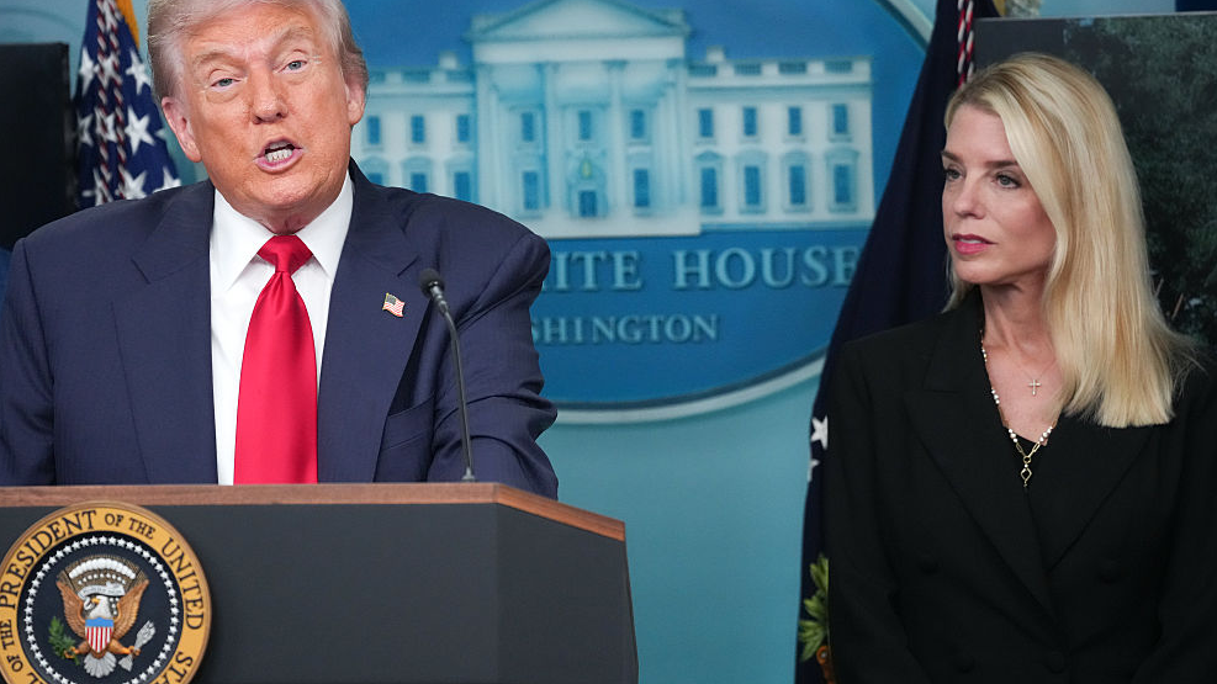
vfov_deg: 4.4
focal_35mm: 275
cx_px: 588
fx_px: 8874
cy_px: 317
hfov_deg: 7.8
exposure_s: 1/400
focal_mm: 253
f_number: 5.6
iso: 4000
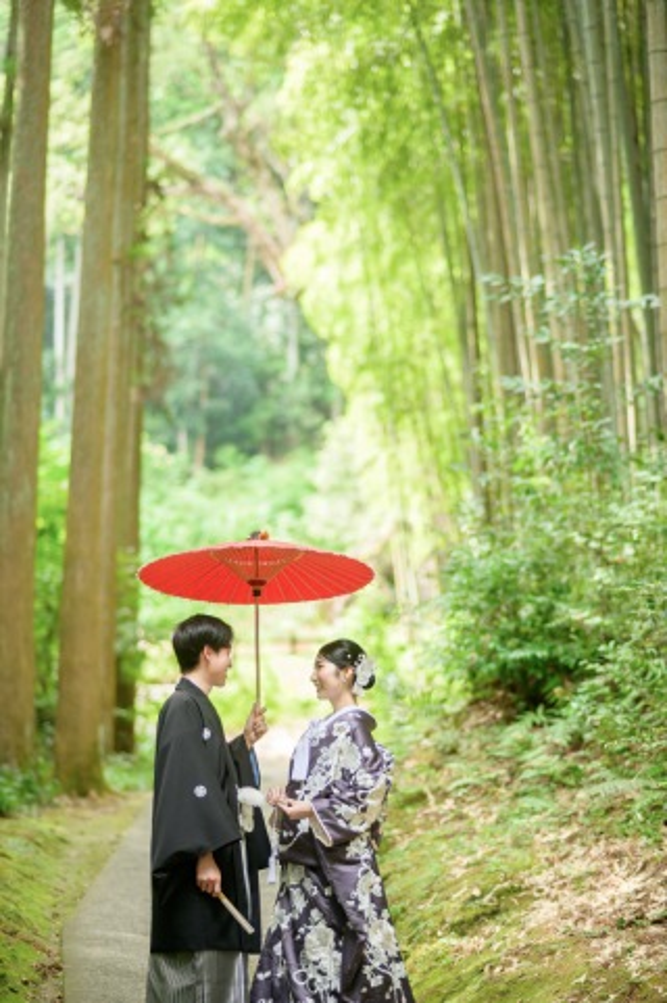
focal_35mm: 85
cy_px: 502
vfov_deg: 23.9
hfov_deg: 16.0
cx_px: 334
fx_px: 2366
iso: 400
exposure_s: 1/640
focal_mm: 85
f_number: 2
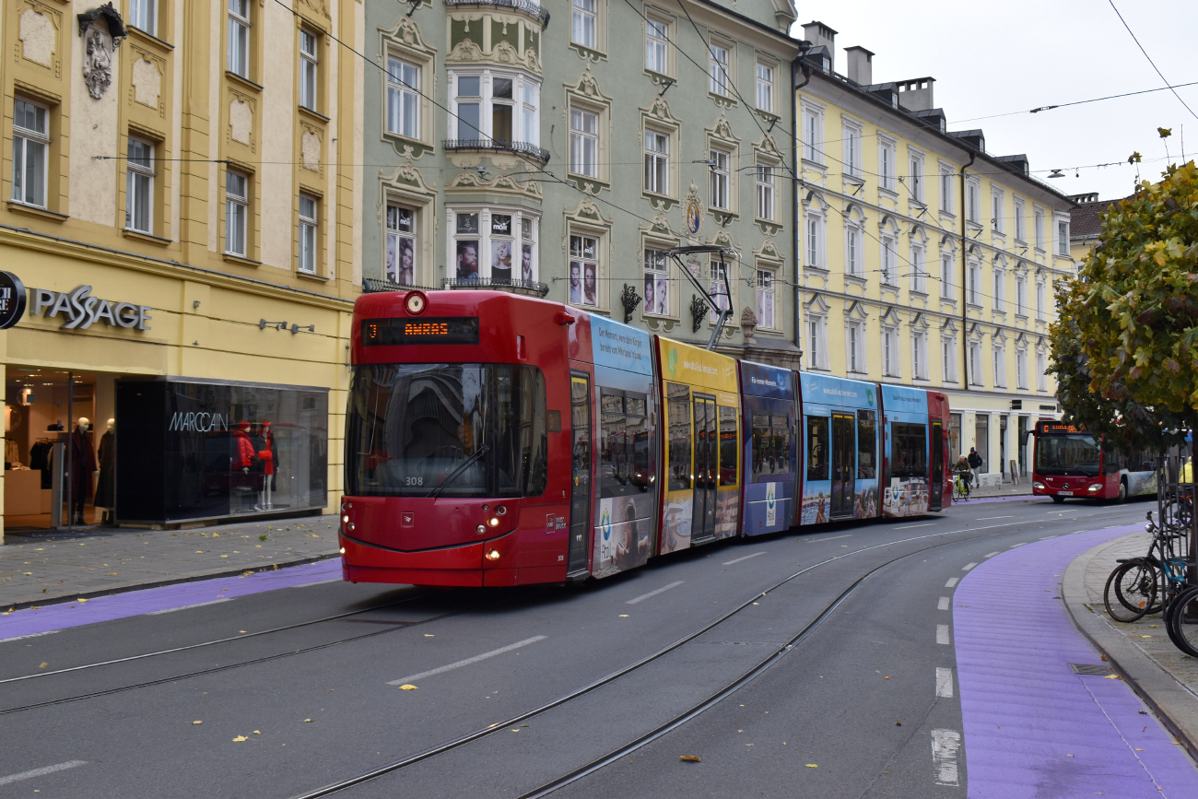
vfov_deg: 31.9
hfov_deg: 46.4
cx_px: 599
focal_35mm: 42
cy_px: 400
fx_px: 1398
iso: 250
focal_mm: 28
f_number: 8
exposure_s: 1/250
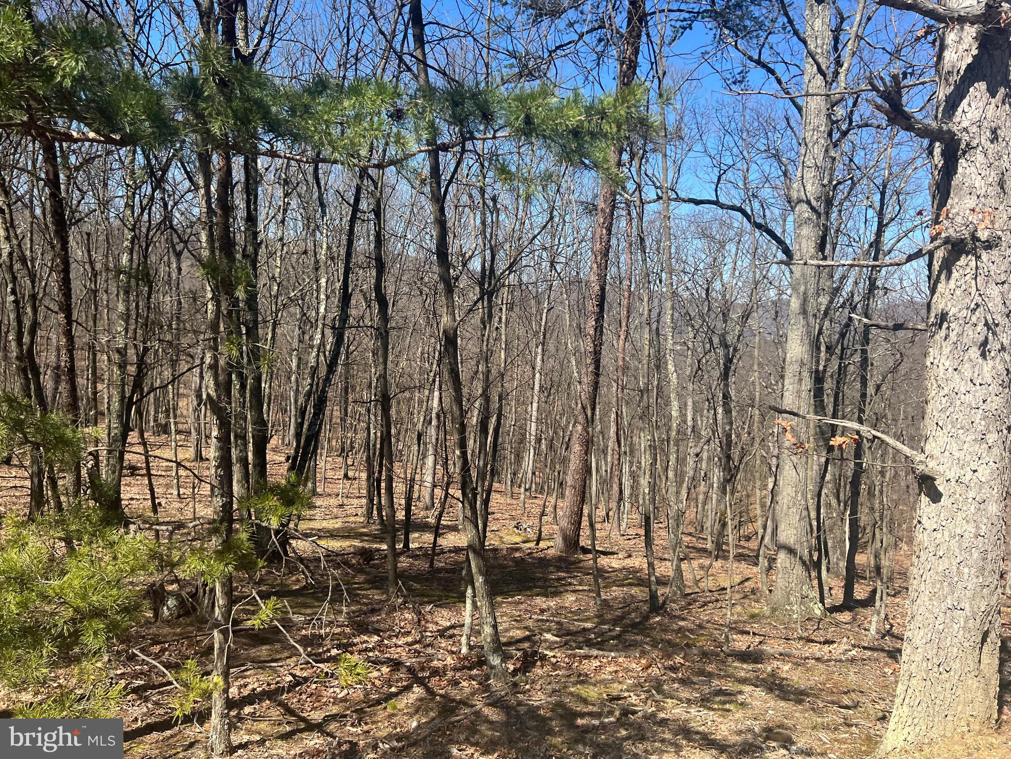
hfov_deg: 67.3
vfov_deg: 53.1
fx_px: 759
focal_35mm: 26
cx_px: 506
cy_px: 380
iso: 50
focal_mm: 5.7
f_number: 1.5
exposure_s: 1/2208
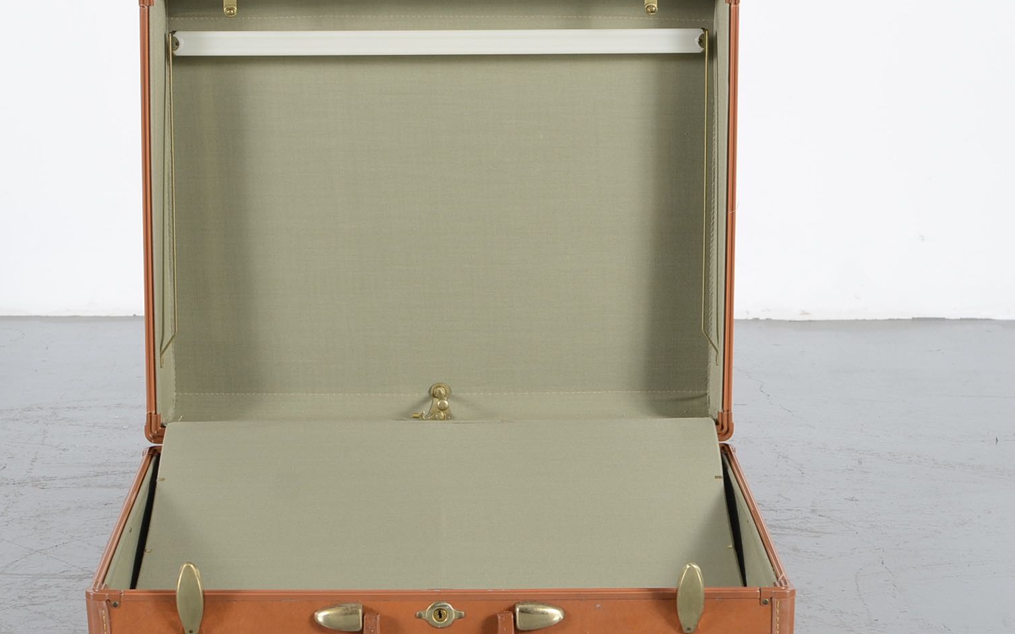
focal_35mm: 88
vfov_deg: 14.9
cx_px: 442
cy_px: 344
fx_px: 2430
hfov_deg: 23.6
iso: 100
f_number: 5.6
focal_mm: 35
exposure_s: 1/160
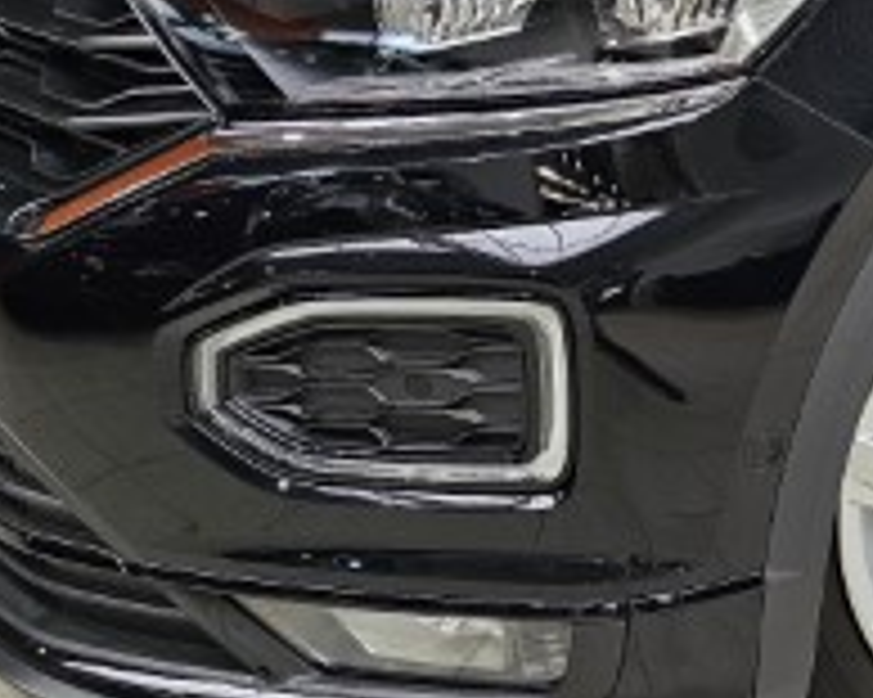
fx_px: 1911
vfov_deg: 20.2
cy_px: 54
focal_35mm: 74
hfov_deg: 23.5
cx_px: 1053
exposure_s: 1/180
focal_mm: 6.3
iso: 125
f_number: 1.7
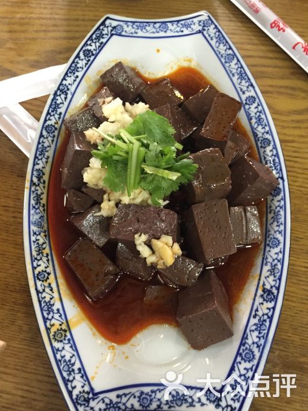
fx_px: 356
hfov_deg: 46.8
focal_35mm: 30
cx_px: 153
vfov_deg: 60.0
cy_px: 205
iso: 250
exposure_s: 1/17
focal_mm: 4.15
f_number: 2.2
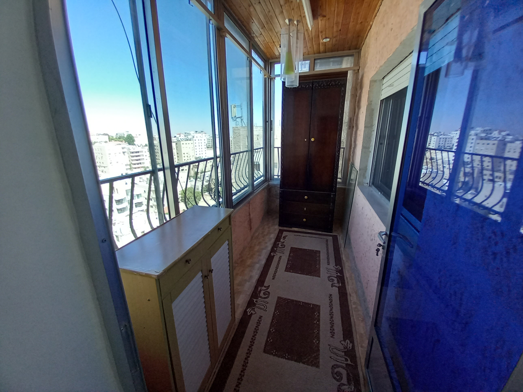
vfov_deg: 89.9
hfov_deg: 106.2
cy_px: 196
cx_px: 262
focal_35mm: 13
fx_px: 196
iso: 50
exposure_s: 1/100
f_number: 2.2
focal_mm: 1.13
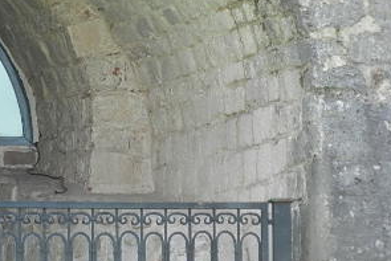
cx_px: 78
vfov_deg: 2.1
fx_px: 7150
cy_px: 78
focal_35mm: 658
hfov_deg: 3.1
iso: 160
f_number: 5.3
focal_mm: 52.6
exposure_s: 1/80
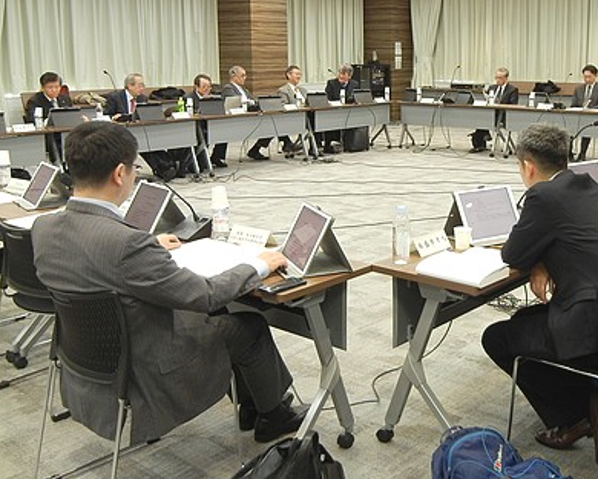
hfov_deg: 43.3
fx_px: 743
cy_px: 184
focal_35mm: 42
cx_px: 391
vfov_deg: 35.5
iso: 304
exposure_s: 1/30
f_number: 3.5
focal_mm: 5.4
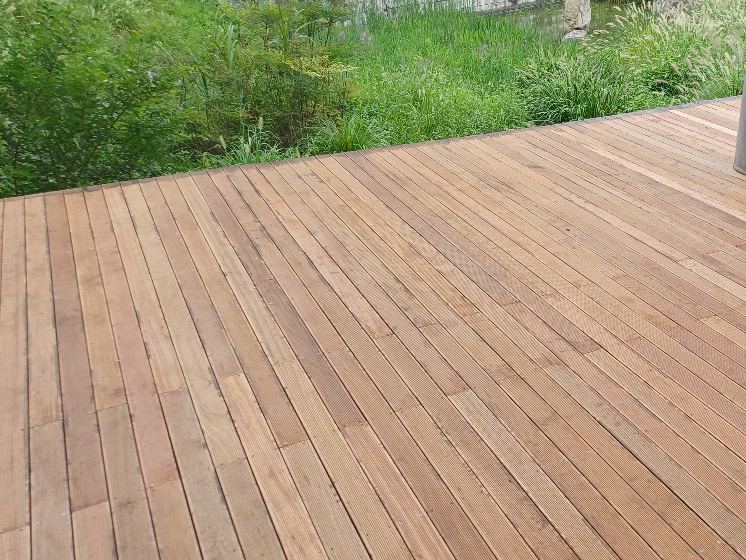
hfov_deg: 48.7
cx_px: 532
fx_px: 797
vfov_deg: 38.7
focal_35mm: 37
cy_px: 275
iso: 50
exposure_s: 1/265
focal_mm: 4.65
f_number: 1.8
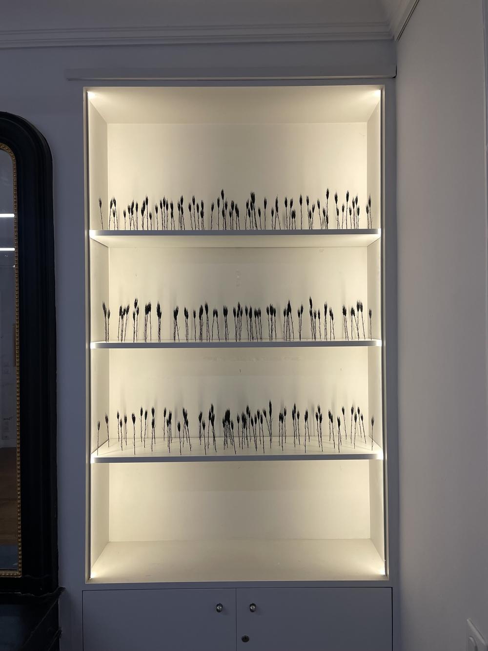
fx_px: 489
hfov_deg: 53.1
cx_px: 244
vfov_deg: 67.3
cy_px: 326
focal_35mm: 26
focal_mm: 4.2
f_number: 1.6
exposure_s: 1/100
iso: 64
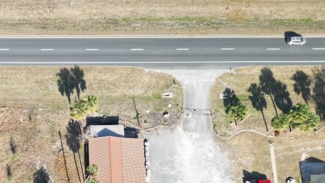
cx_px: -12
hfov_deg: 33.5
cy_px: 232
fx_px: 483
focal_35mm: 56
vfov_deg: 19.9
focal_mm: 6.72
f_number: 1.7
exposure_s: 1/1250
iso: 130
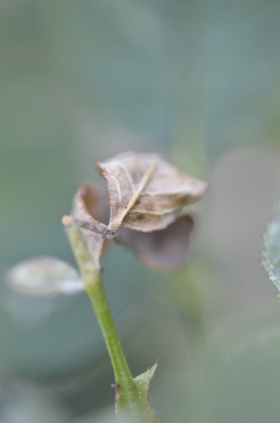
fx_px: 1845
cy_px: 212
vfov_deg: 13.1
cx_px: 140
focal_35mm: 158
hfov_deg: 8.7
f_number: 5.3
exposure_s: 1/200
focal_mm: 105
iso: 360
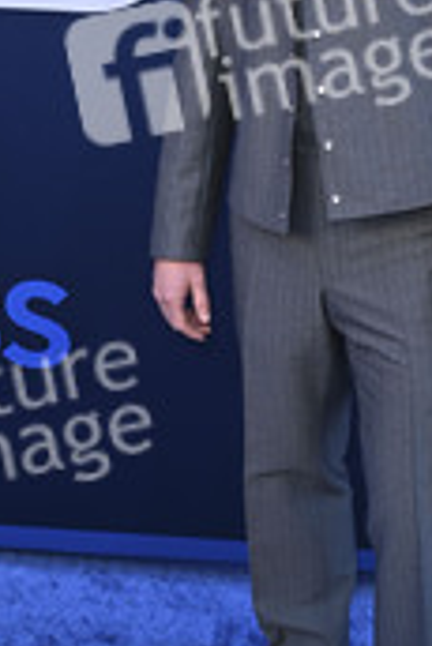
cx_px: 368
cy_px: 244
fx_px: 1314
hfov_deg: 18.4
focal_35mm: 73
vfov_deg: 27.5
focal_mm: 31.5
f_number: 5.6
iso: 500
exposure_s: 1/200
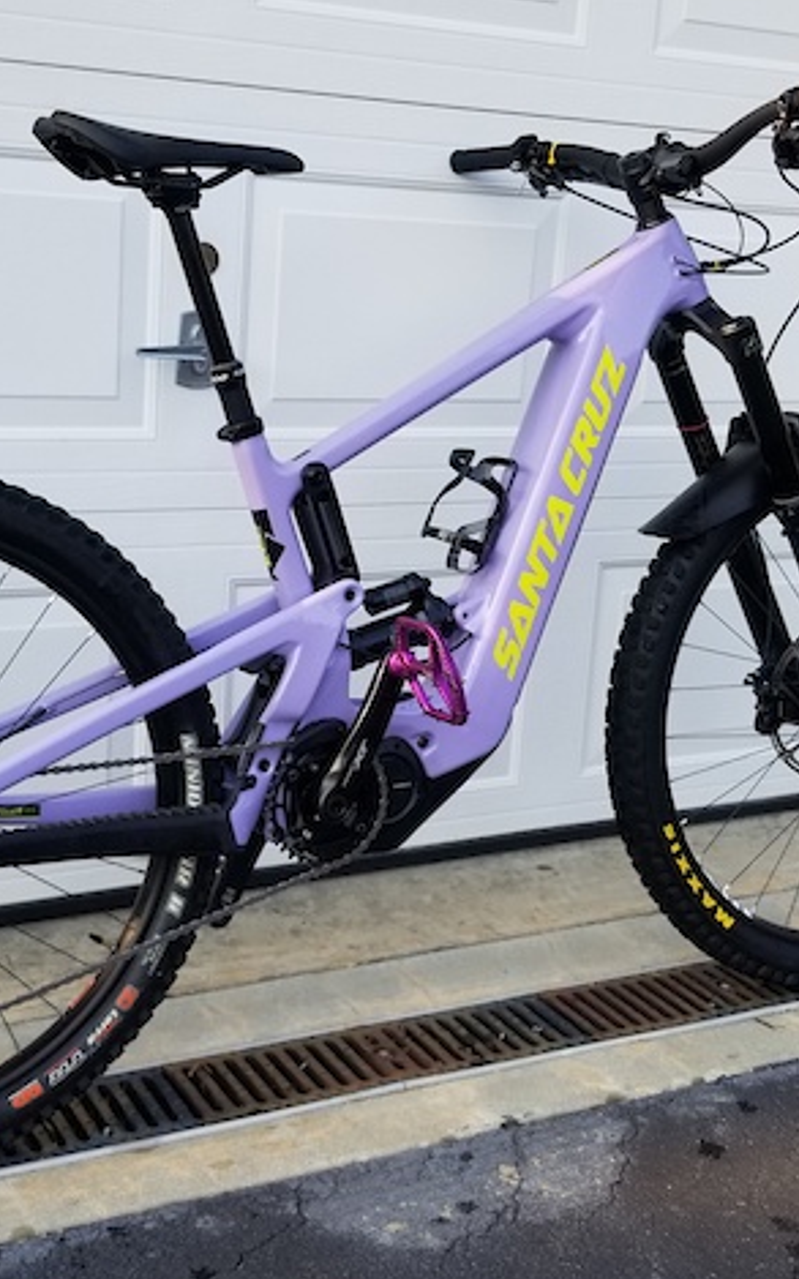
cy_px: 611
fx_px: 1638
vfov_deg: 42.6
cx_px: 374
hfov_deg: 27.4
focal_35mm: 47
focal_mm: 4.3
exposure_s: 1/405
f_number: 1.7
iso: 50
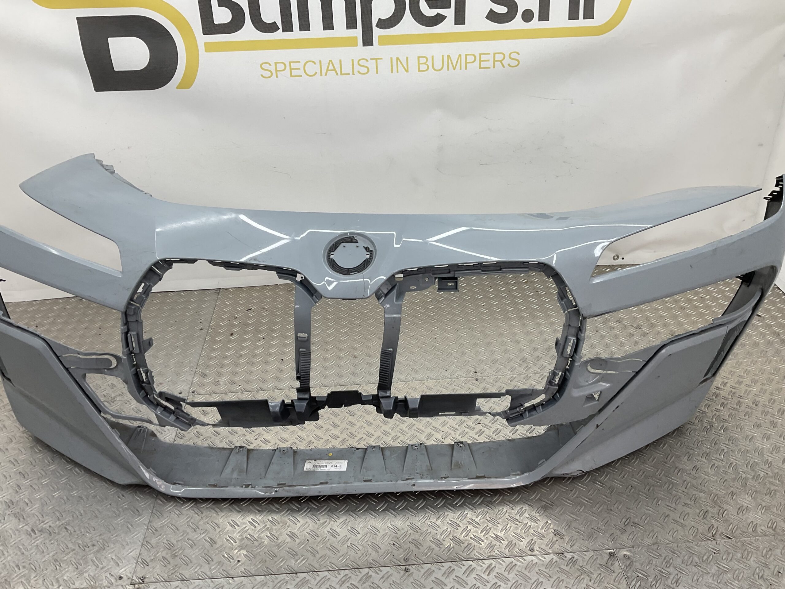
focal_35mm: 29
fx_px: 658
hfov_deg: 61.7
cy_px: 294
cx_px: 392
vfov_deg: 48.2
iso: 20
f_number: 1.8
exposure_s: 1/100
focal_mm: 3
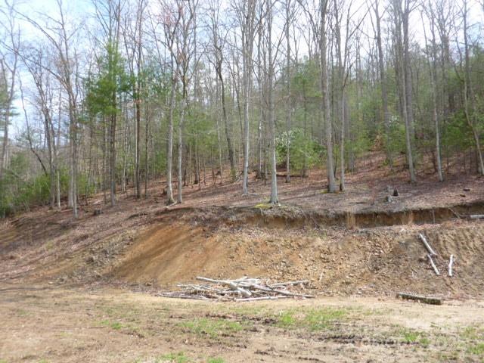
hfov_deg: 69.4
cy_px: 182
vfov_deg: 54.9
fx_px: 350
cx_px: 242
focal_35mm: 25
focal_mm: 4.1
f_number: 3.3
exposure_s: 1/250
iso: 80
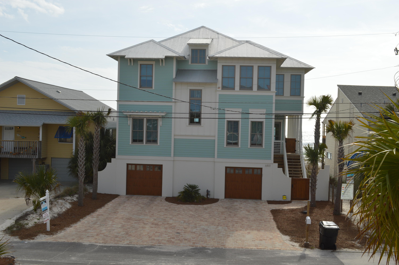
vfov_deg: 34.1
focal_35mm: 39
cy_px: 132
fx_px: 432
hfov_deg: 49.6
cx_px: 200
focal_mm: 26
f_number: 10
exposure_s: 1/200
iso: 100
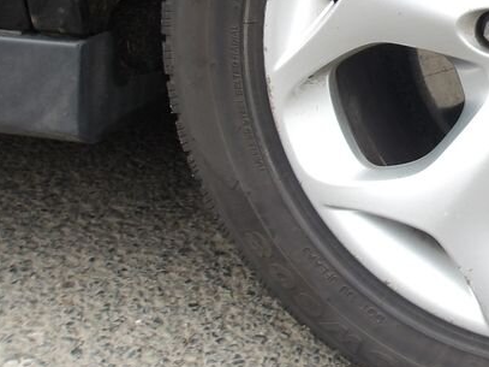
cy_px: -41
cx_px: 589
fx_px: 960
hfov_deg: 25.6
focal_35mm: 68
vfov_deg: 20.5
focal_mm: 4.9
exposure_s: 1/99
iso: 100
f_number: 3
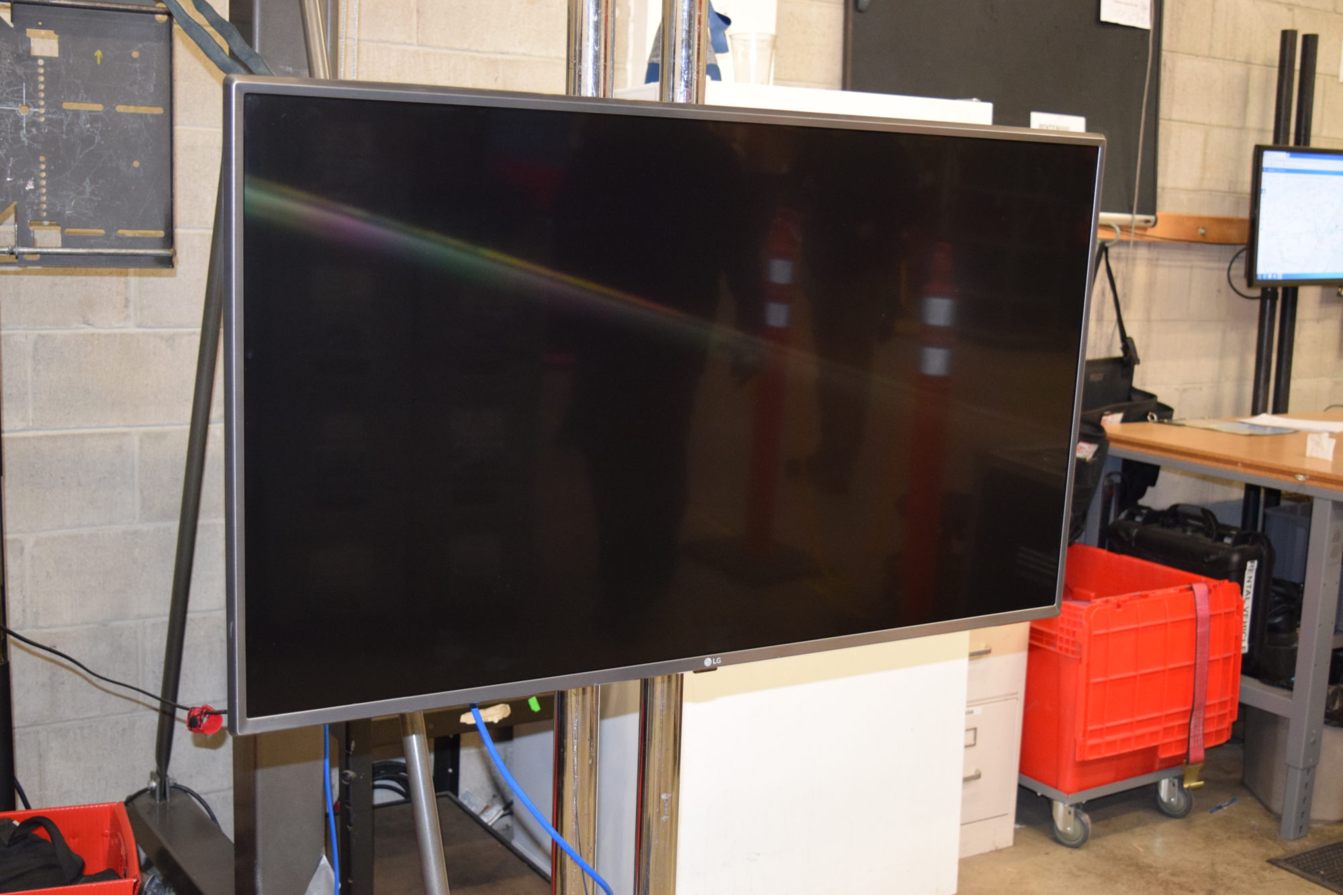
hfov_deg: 47.9
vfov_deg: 33.0
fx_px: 1511
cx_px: 672
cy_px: 448
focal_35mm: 40
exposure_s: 1/60
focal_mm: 27
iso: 2000
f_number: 4
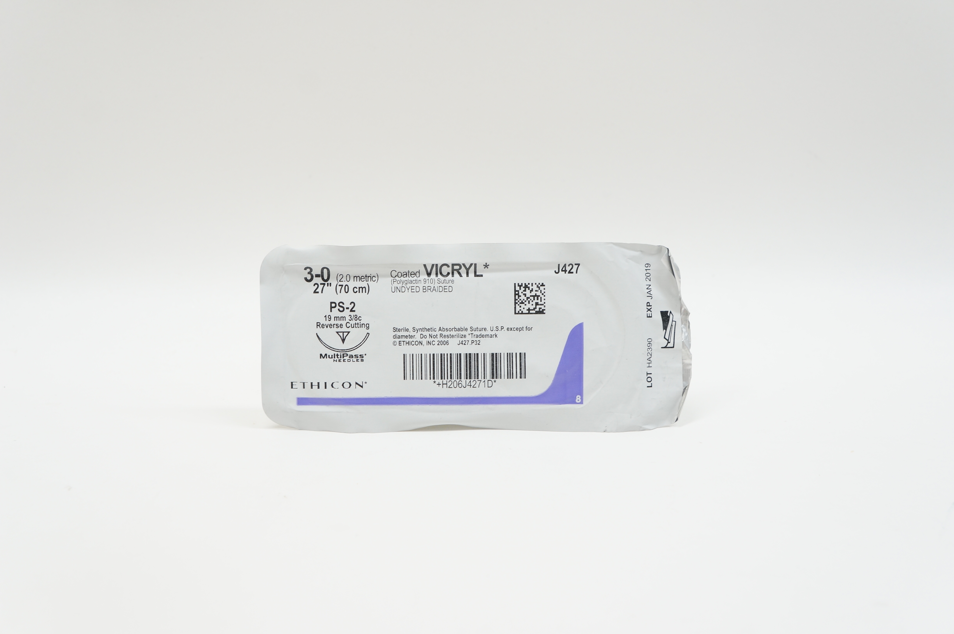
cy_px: 317
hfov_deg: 45.0
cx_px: 477
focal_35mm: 44
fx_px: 1152
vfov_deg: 30.8
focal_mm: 29
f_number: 6.3
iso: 400
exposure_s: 1/50
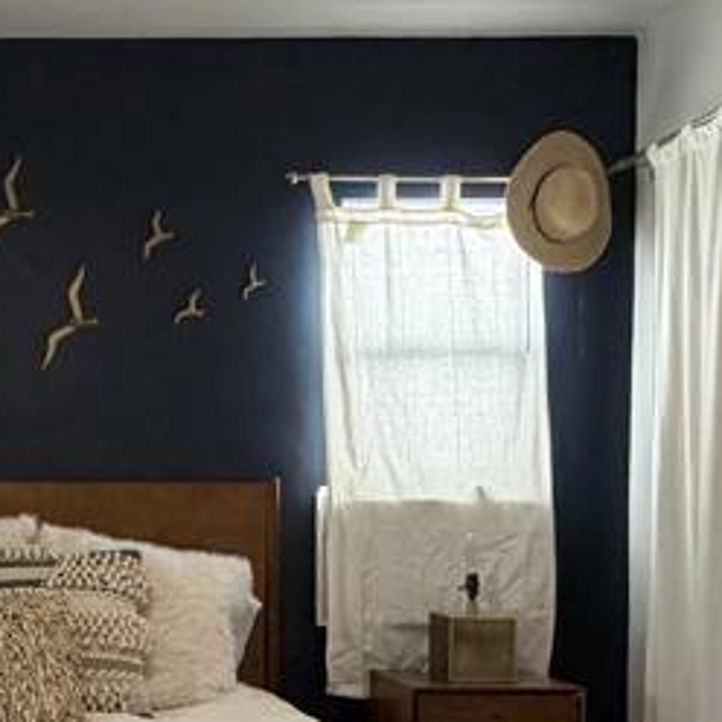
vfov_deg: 32.8
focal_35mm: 51
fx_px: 1203
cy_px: 533
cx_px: 6
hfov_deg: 31.0
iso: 320
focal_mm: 2.22
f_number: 2.2
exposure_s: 1/112
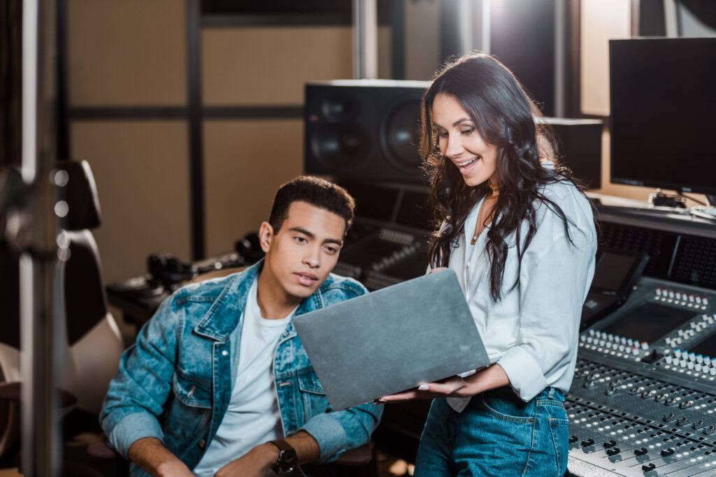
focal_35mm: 82
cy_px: 238
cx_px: 358
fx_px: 1631
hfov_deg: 24.8
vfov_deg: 16.7
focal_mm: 82
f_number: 3.2
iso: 100
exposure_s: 1/200
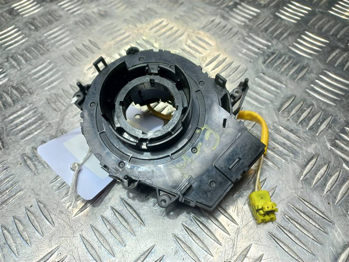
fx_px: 252
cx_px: 174
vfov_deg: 54.9
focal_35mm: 25
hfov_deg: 69.4
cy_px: 131
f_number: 1.8
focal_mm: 4.6
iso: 32
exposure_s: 1/50
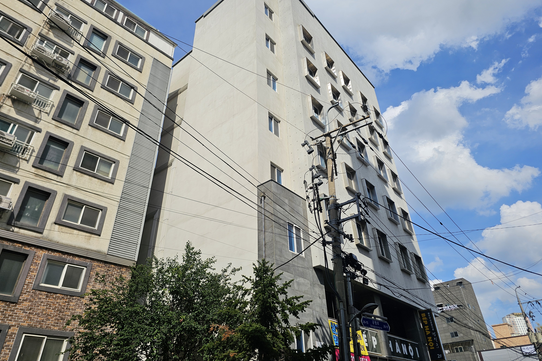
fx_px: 361
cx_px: 271
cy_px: 159
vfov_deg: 53.0
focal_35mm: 24
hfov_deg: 73.7
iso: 10
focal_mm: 6.3
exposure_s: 1/1533
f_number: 1.7
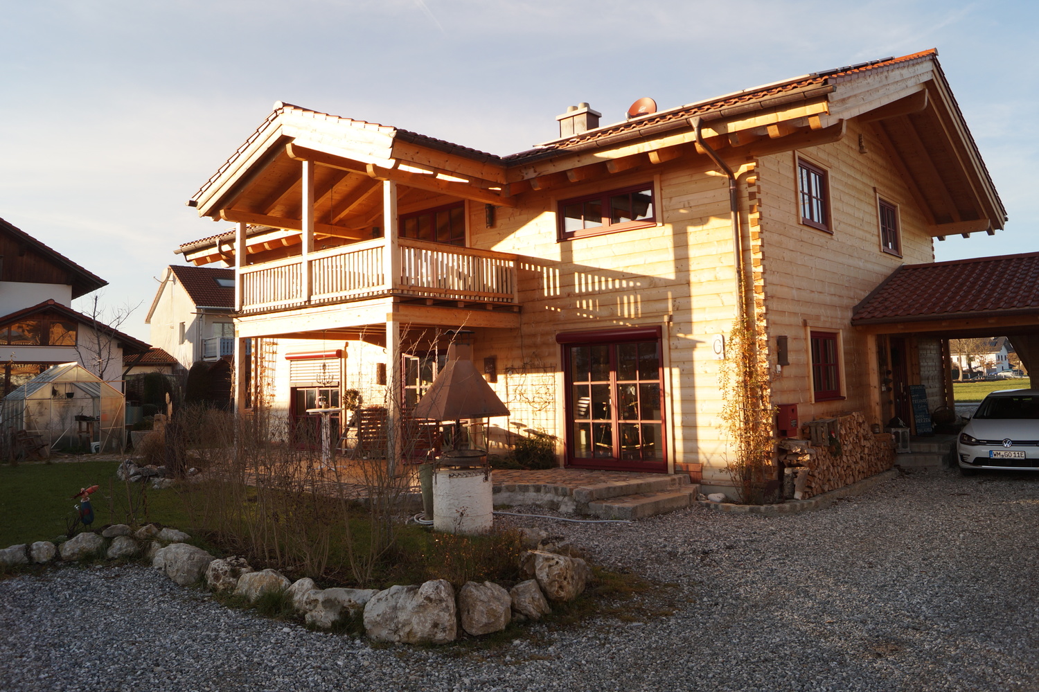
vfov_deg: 47.9
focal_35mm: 27
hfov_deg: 67.4
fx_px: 779
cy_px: 346
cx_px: 520
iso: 100
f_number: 6.3
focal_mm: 18
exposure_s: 1/200
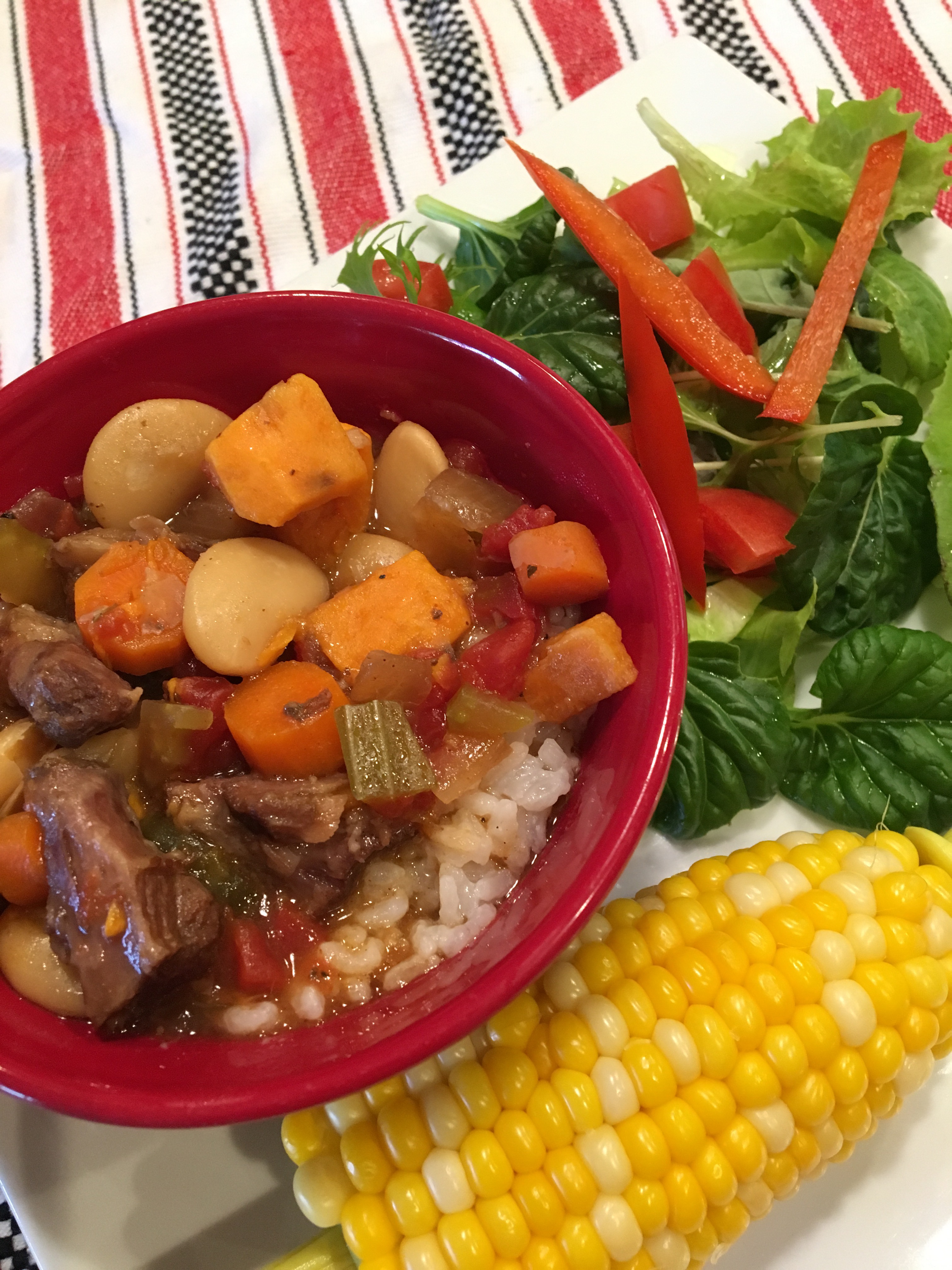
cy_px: 635
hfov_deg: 48.2
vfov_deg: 61.7
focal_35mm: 29
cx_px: 476
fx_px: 1063
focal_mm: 4.15
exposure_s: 1/30
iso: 160
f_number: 2.2
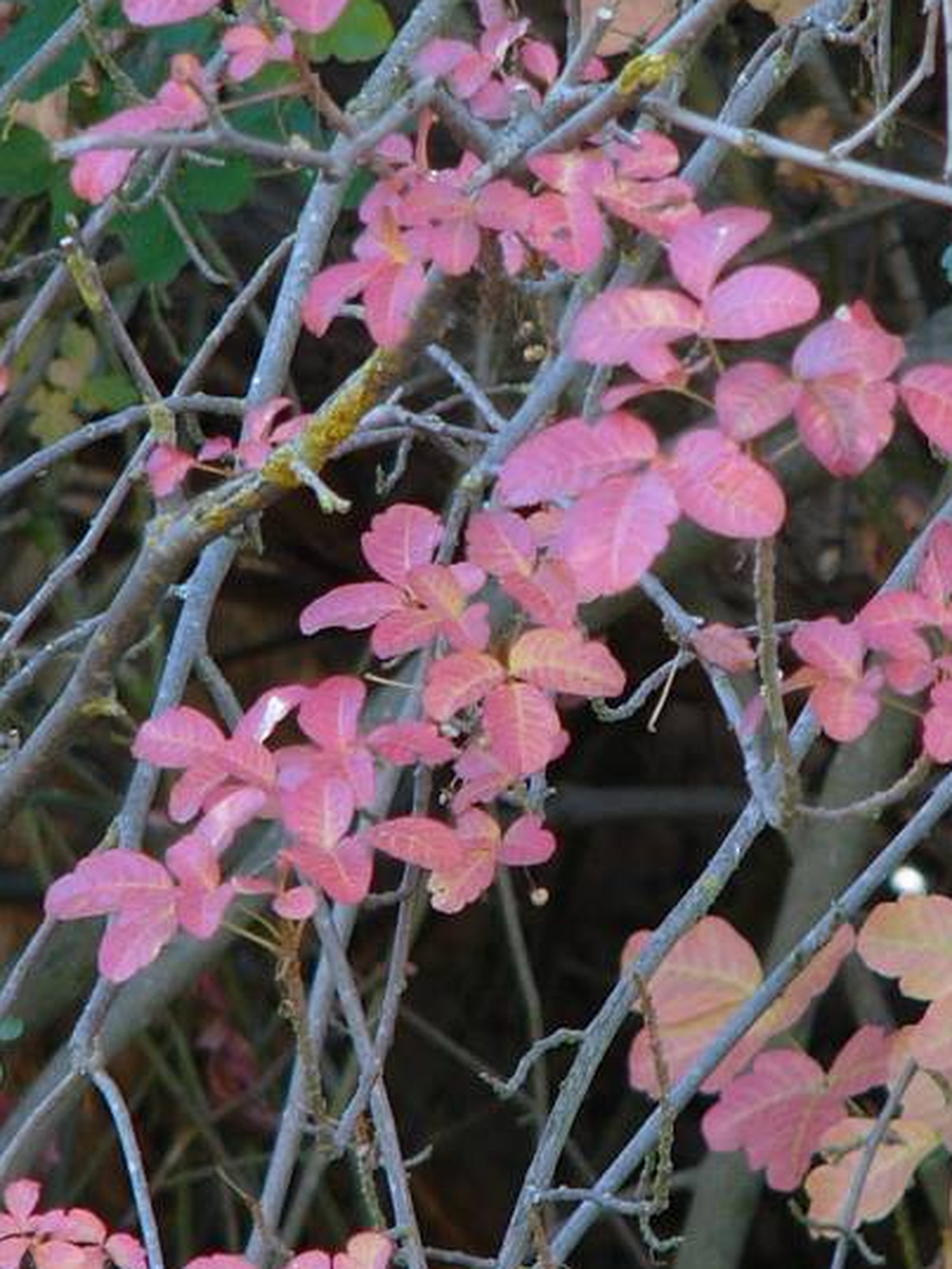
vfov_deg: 4.5
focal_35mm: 445
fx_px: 16311
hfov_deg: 3.3
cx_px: 716
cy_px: 520
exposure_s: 1/30
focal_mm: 37.3
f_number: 2.8
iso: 50
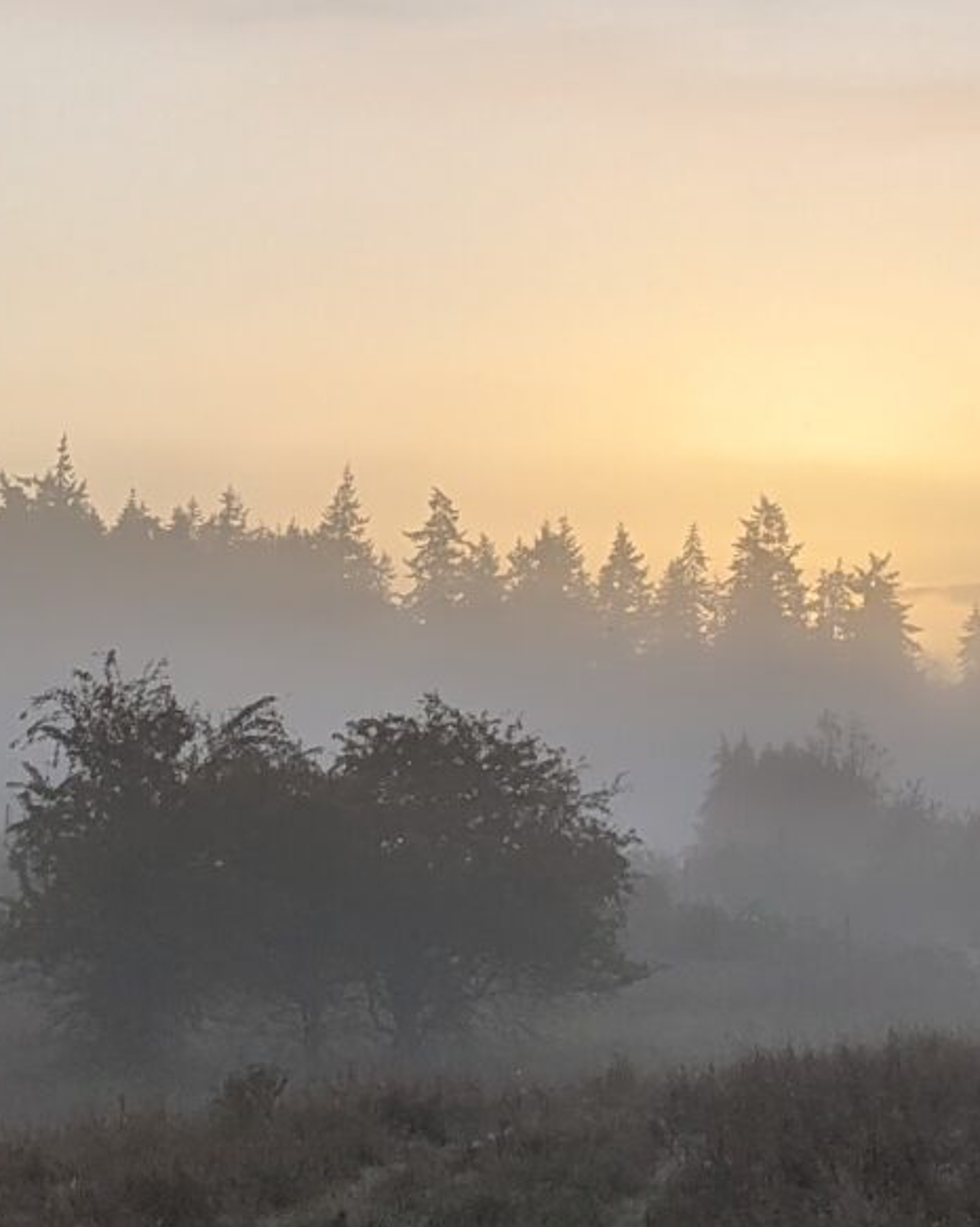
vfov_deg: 16.5
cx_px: 782
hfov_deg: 13.2
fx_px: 4209
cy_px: 236
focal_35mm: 116
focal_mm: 4.38
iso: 40
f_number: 1.73
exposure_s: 1/1462
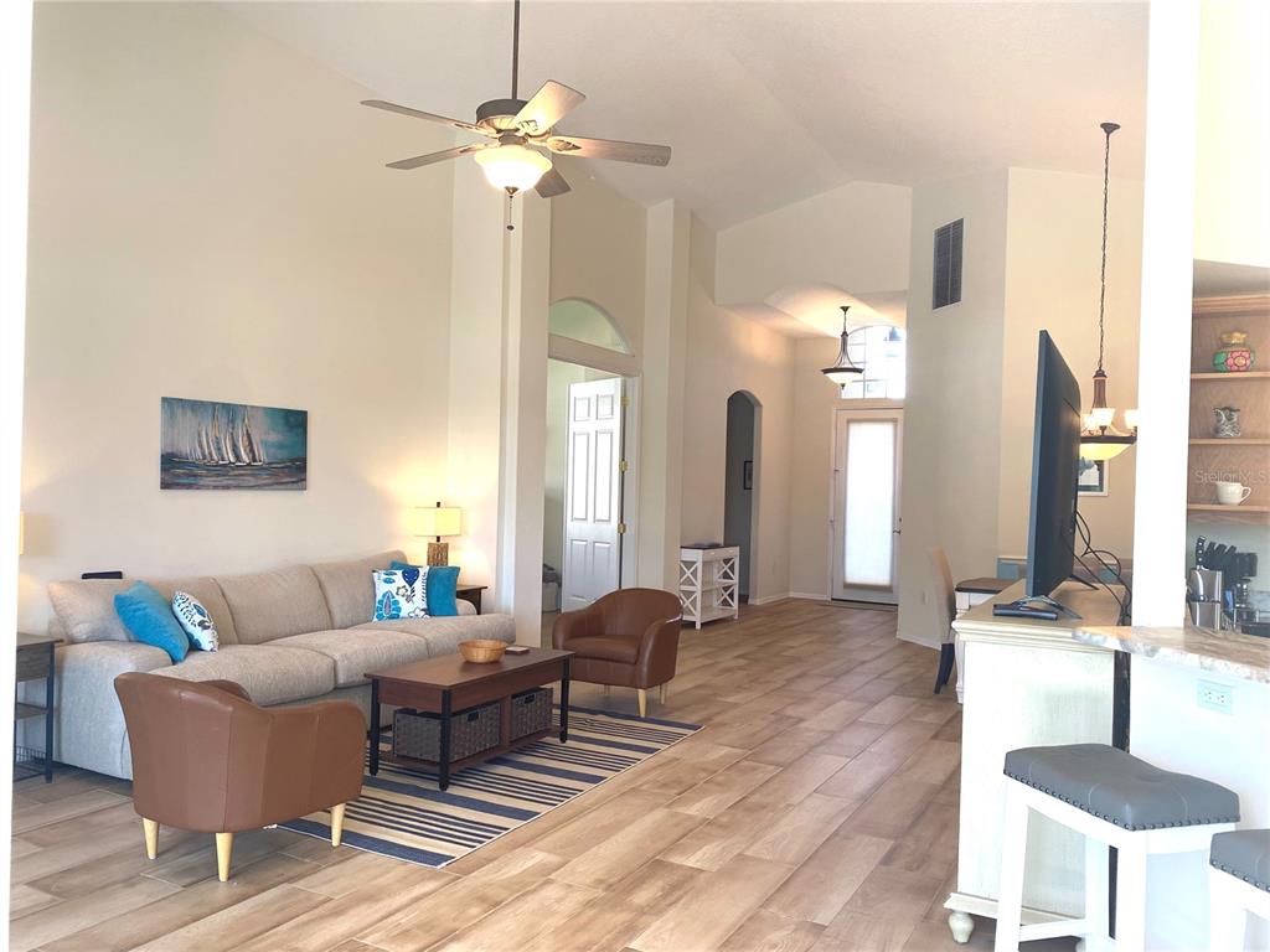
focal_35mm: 26
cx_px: 635
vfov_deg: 53.1
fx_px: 954
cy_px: 476
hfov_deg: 67.3
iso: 80
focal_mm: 4.25
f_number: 1.8
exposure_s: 1/120
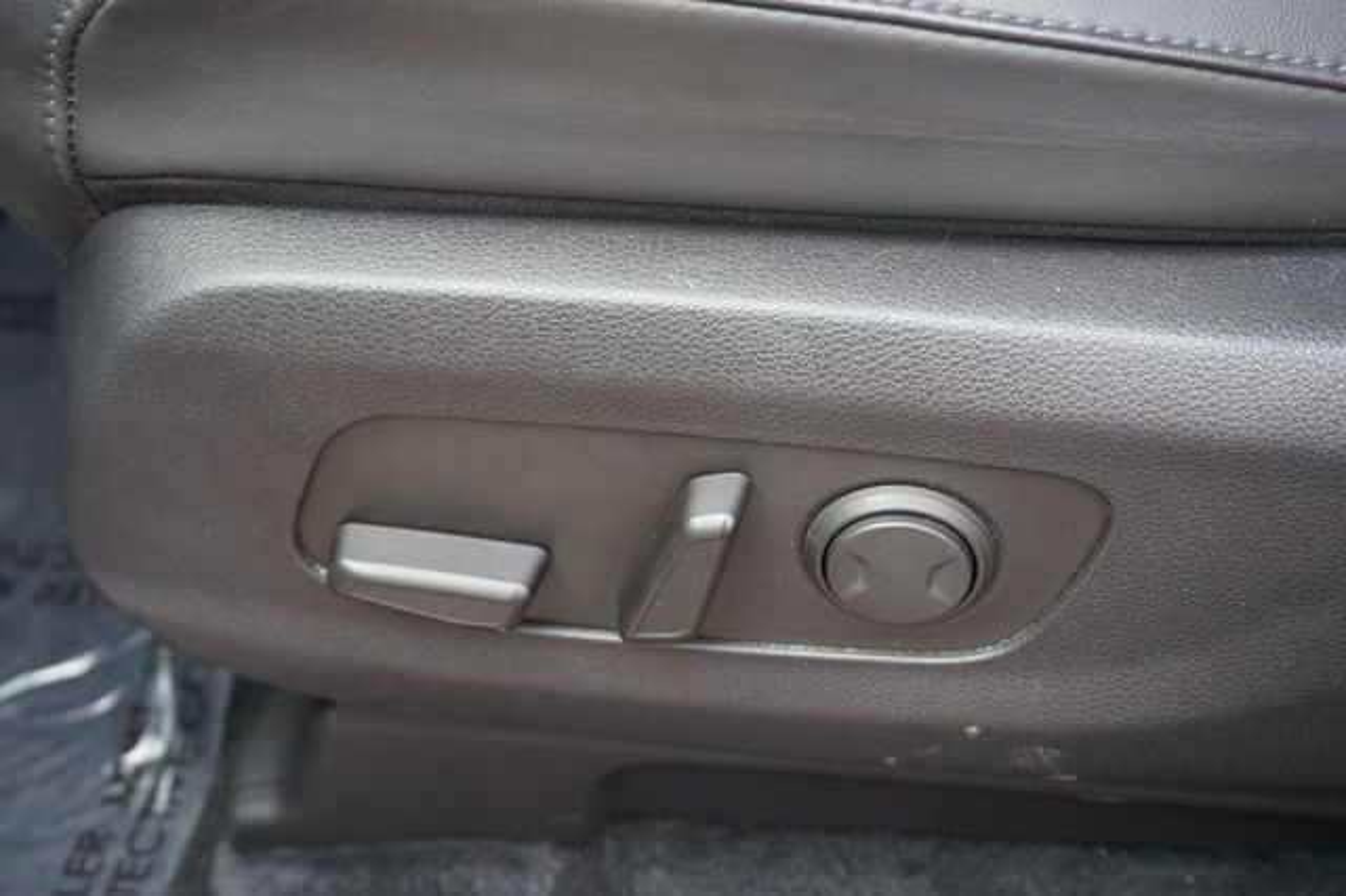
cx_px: 673
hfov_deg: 47.9
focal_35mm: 40
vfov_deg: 33.0
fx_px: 1513
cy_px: 448
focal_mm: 27
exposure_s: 1/60
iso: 400
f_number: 4.5
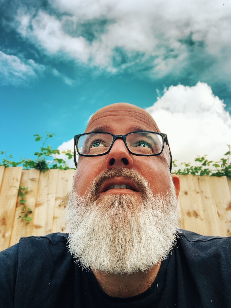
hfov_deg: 44.2
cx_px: 116
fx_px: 285
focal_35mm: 32
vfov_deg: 56.8
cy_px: 154
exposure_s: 1/172
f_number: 2.2
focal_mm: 2.87
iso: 16
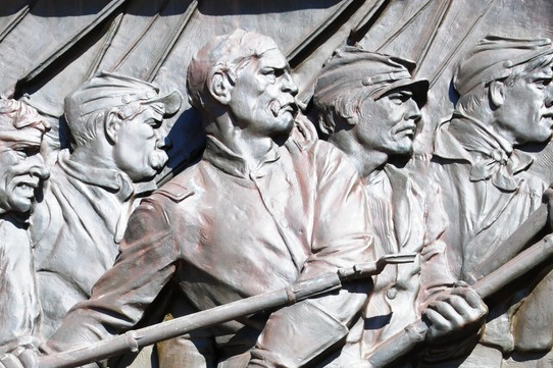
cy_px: 195
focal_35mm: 85
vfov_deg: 16.1
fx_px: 1305
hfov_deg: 23.9
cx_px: 279
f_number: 11
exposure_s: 1/500
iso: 1000
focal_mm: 48
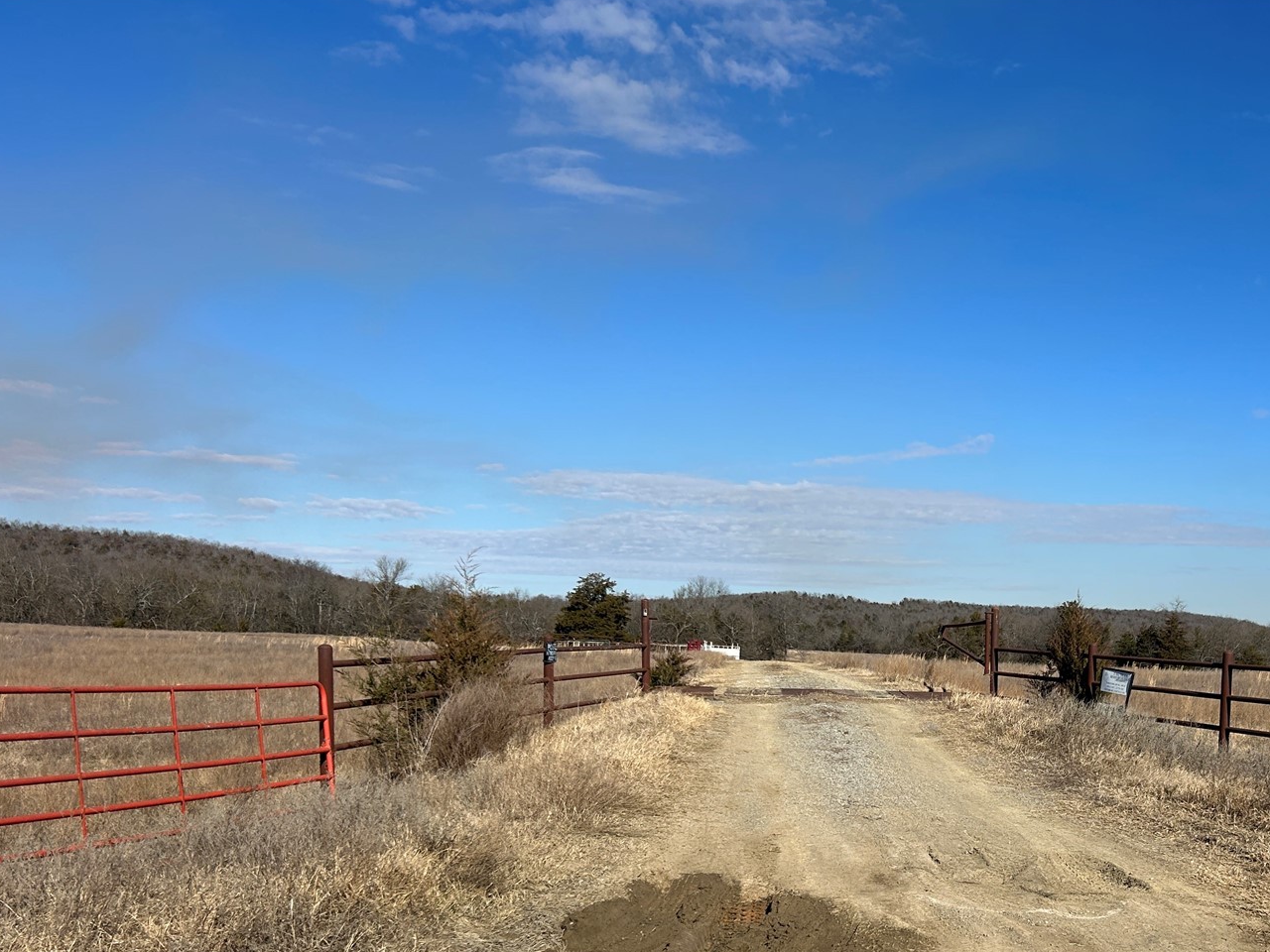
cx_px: 911
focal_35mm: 39
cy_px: 705
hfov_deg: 46.6
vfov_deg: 36.0
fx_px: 1431
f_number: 1.5
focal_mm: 5.7
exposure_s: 1/5882
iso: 50
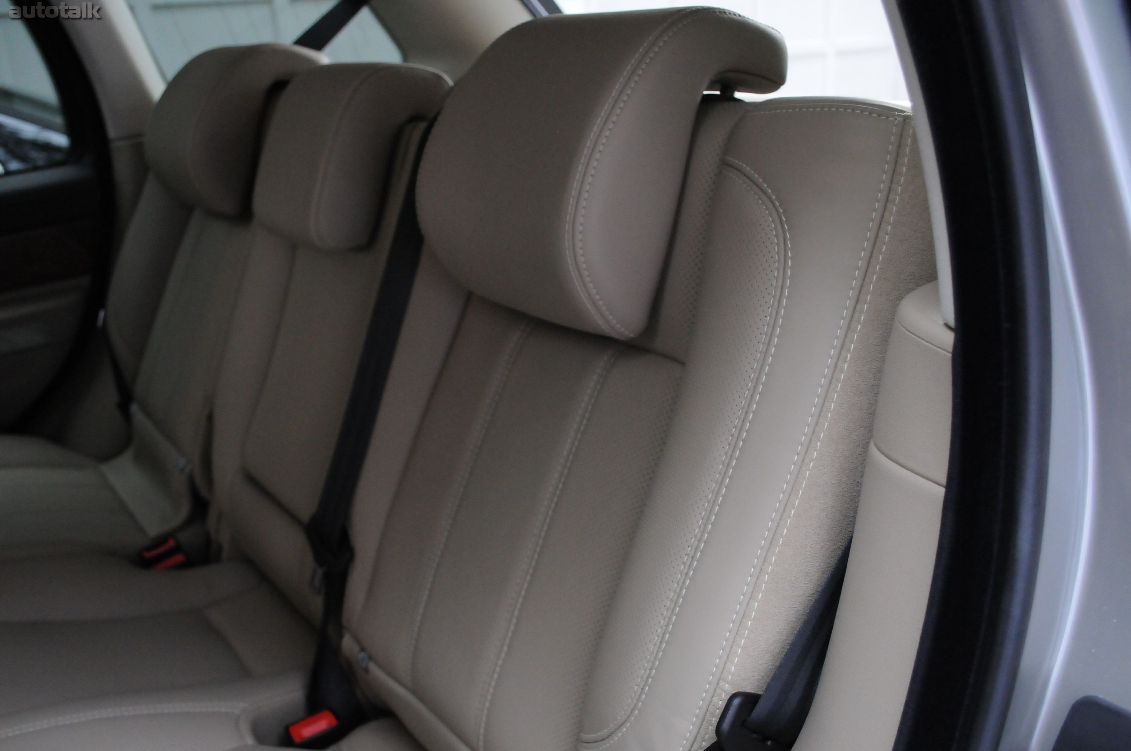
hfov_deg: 57.3
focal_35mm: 33
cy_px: 376
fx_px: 1036
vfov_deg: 39.9
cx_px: 566
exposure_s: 1/50
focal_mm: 22
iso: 2000
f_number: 5
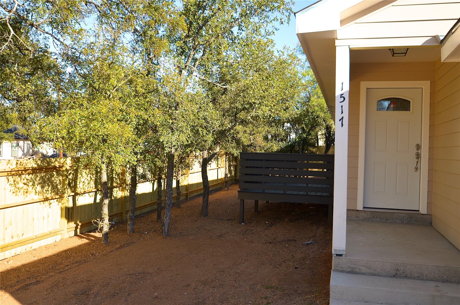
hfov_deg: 59.6
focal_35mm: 32
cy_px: 152
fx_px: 402
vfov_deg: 41.5
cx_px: 230
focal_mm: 21
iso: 200
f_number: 4.5
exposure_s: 1/500
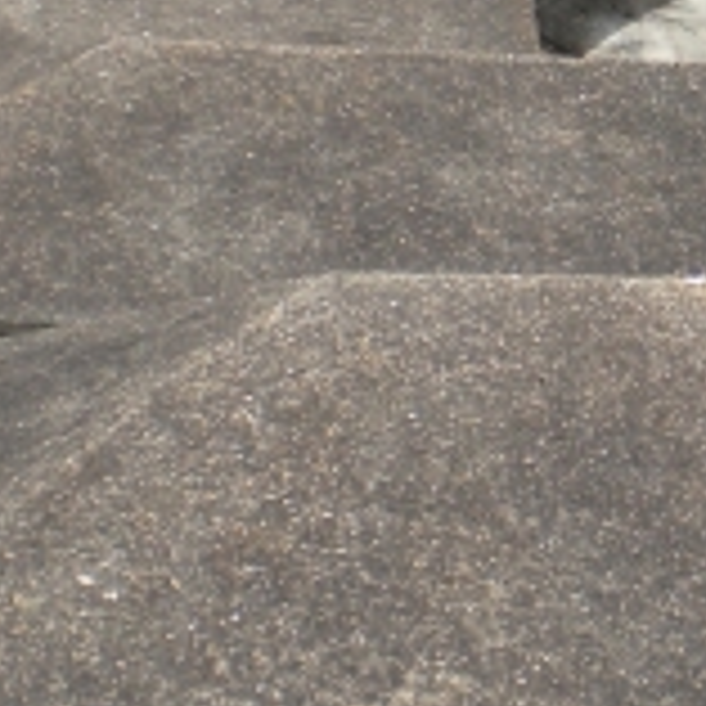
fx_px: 3646
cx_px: 639
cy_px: -4
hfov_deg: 11.0
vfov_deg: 11.0
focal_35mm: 158
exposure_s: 1/700
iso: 80
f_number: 4.6
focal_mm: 6.3
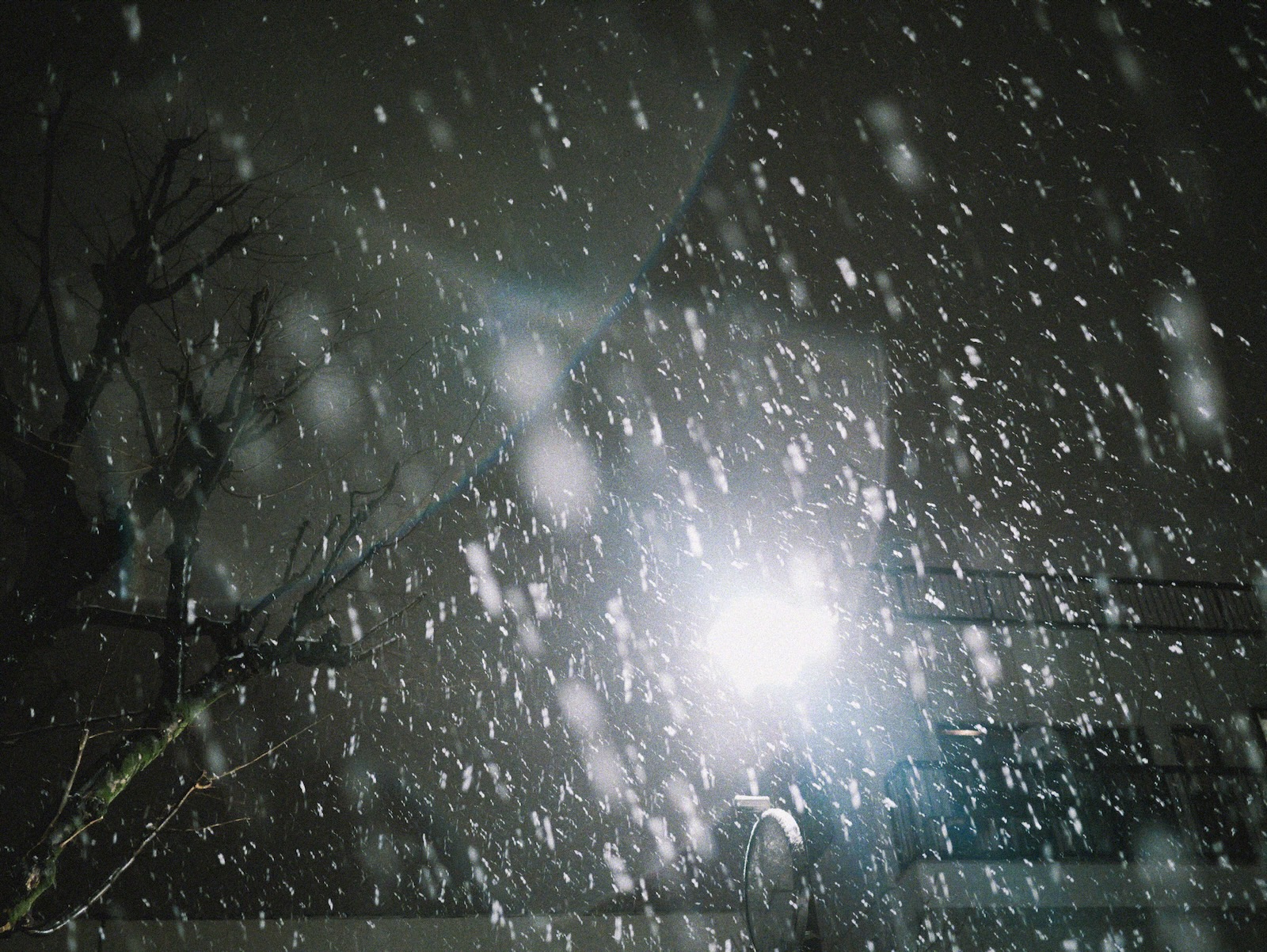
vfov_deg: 36.0
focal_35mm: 40
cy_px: 476
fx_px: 1465
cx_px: 634
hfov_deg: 46.8
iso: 1600
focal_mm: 20
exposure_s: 1/60
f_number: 1.7
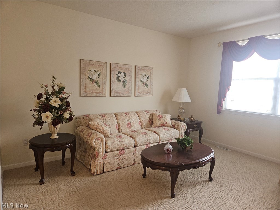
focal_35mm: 23
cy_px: 105
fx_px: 186
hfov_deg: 73.9
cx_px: 140
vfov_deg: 58.9
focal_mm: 5.4
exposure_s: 1/60
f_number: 1.8
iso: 125
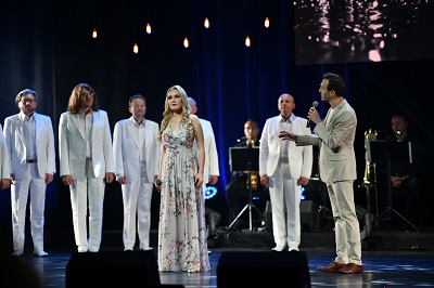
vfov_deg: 6.9
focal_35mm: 200
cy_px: 144
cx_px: 217
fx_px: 2409
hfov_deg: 10.3
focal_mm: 200
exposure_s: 1/100
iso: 320
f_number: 2.8
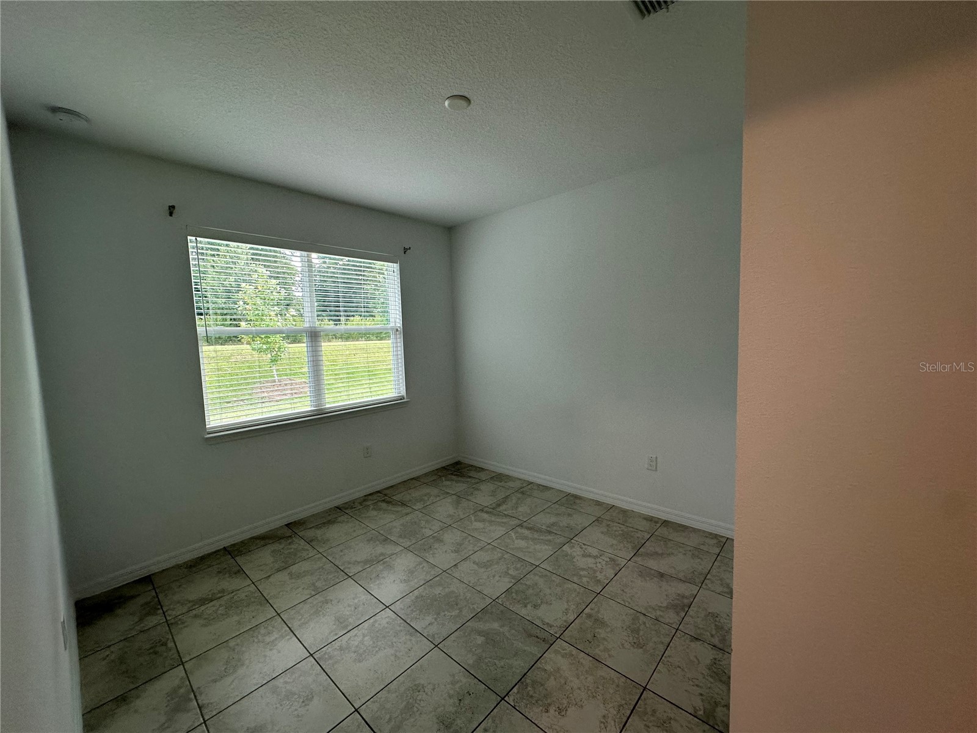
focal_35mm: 14
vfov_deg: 85.7
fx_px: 395
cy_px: 366
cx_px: 488
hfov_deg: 102.1
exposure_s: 1/120
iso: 160
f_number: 2.2
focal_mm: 2.22
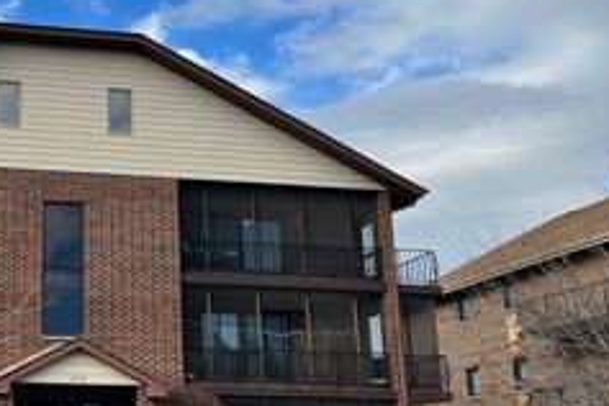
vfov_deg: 23.8
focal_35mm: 57
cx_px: 54
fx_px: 964
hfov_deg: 33.1
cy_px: 199
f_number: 1.5
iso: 50
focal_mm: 5.7
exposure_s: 1/3356
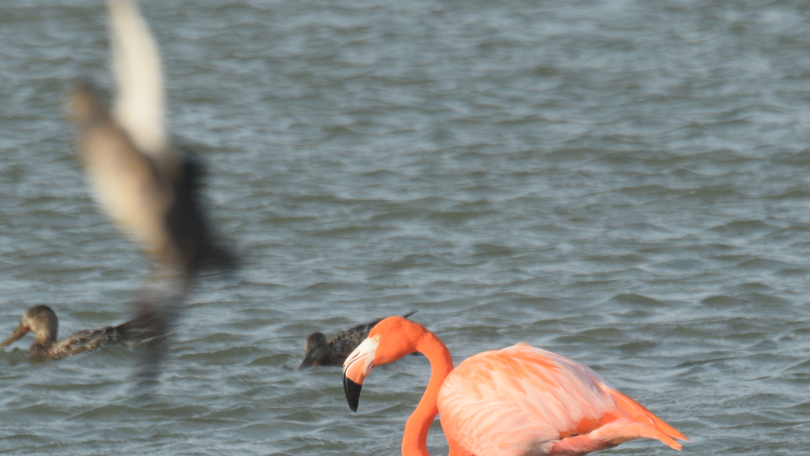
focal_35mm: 1496
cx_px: 494
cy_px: 539
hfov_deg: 1.4
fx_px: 32131
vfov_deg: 0.8
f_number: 8
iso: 200
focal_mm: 400
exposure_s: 1/400
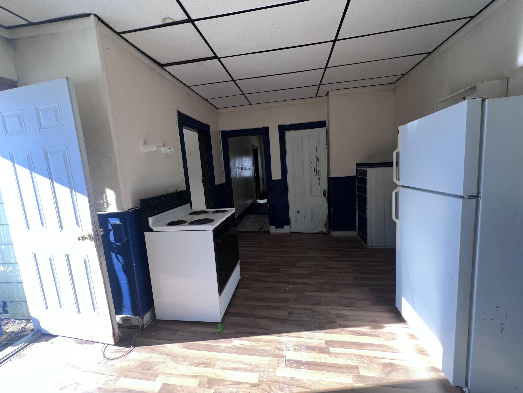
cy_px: 196
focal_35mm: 13
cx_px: 262
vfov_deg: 89.9
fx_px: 196
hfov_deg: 106.2
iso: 25
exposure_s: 1/252
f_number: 1.8
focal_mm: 1.57
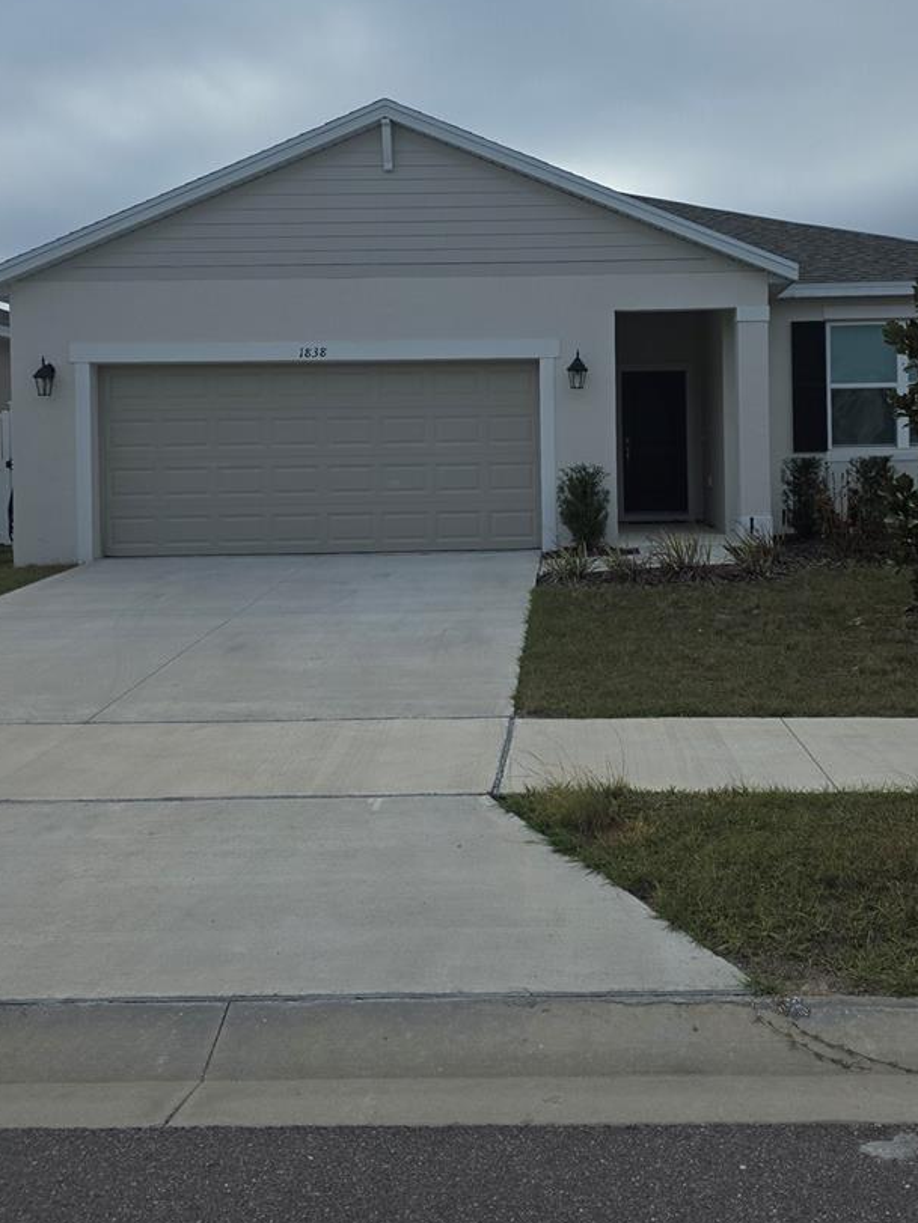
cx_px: 571
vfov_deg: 53.3
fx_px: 1202
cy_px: 449
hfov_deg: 41.5
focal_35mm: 34
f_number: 1.7
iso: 12
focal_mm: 6.3
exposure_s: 1/775
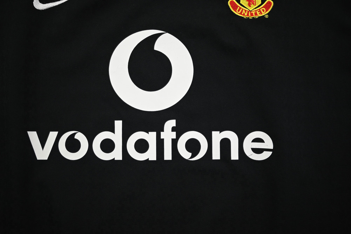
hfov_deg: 56.5
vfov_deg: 39.4
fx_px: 327
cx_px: 176
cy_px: 117
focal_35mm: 34
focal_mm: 33.5
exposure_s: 1/90
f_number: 5
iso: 200
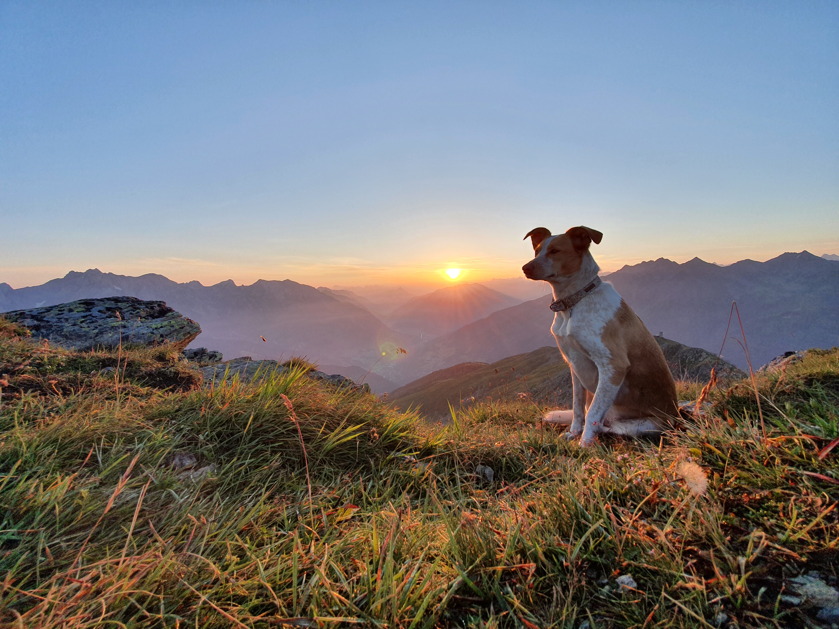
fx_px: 315
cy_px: 314
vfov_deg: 89.9
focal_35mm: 13
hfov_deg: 106.2
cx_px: 420
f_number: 2.2
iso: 50
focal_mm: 1.8
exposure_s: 1/213
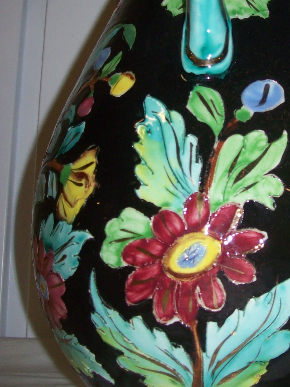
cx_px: 228
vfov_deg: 29.0
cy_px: 97
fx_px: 738
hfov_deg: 22.0
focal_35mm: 66
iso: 80
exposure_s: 1/64
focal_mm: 6
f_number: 2.7
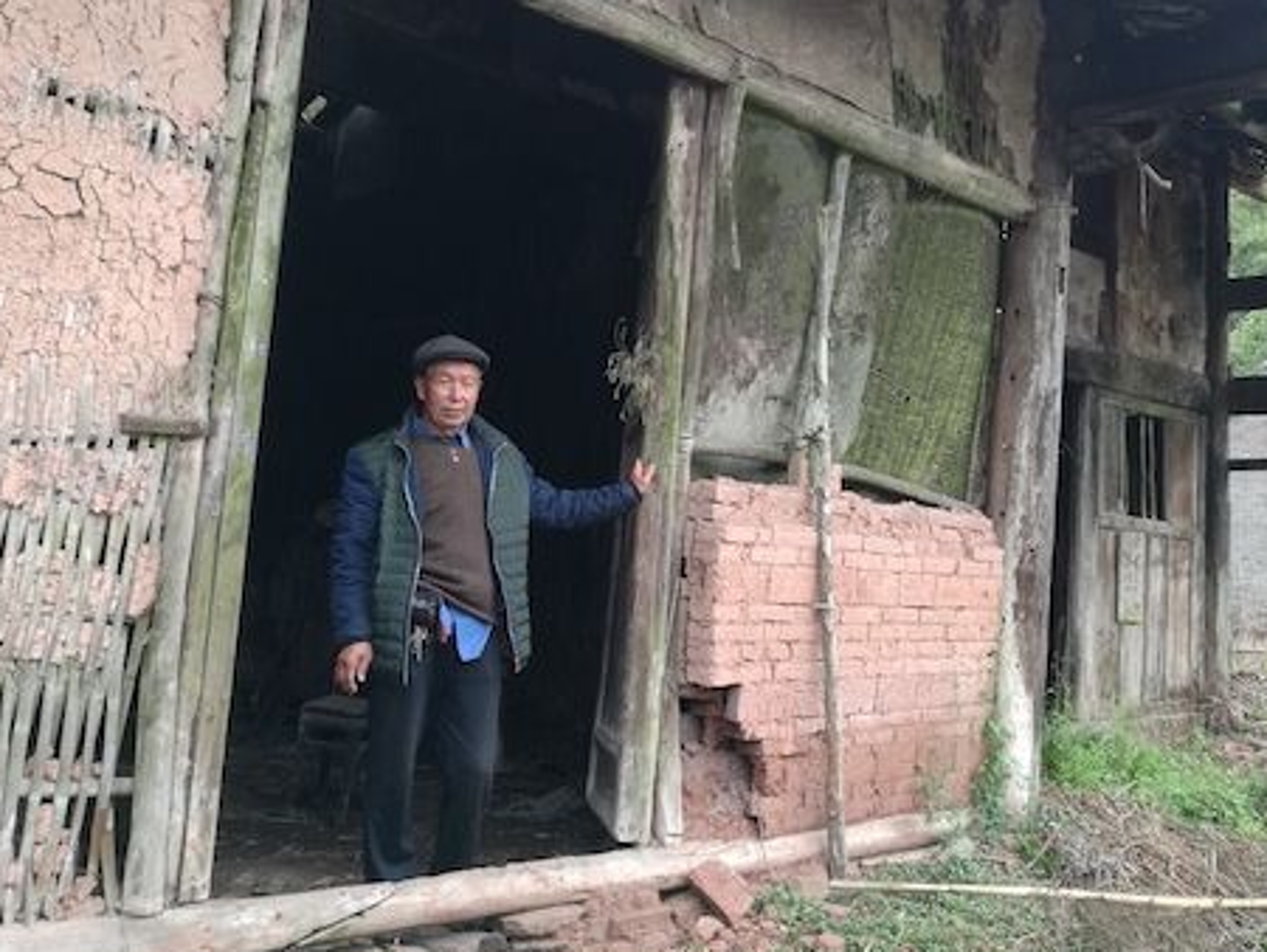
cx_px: 743
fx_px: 1318
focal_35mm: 36
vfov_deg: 39.6
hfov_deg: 51.1
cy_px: 406
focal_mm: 4.04
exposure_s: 1/50
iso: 50
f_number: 2
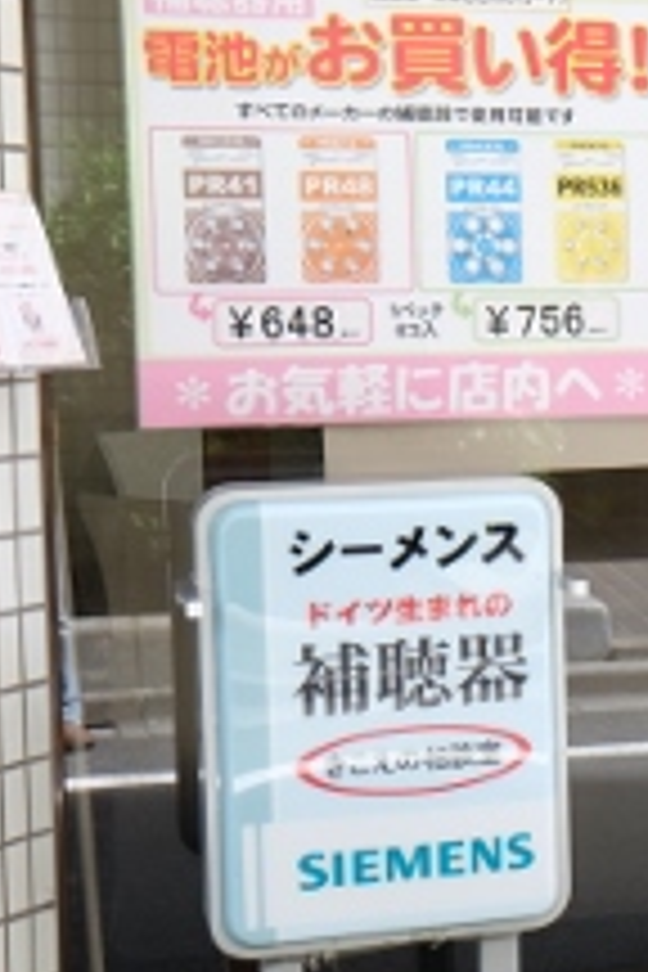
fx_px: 2376
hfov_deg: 14.1
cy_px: 475
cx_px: 1089
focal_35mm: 88
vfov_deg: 23.1
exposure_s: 1/140
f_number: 3.2
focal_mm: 25.4
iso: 200
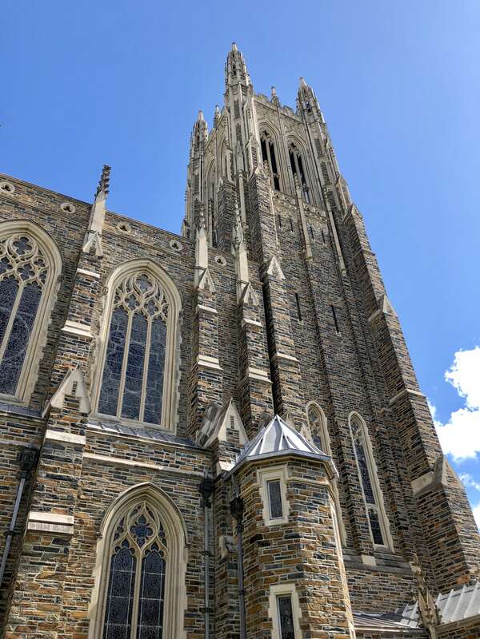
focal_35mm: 28
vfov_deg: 63.4
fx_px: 518
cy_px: 320
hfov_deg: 49.7
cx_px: 240
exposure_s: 1/1104
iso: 20
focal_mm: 3.99
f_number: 1.8
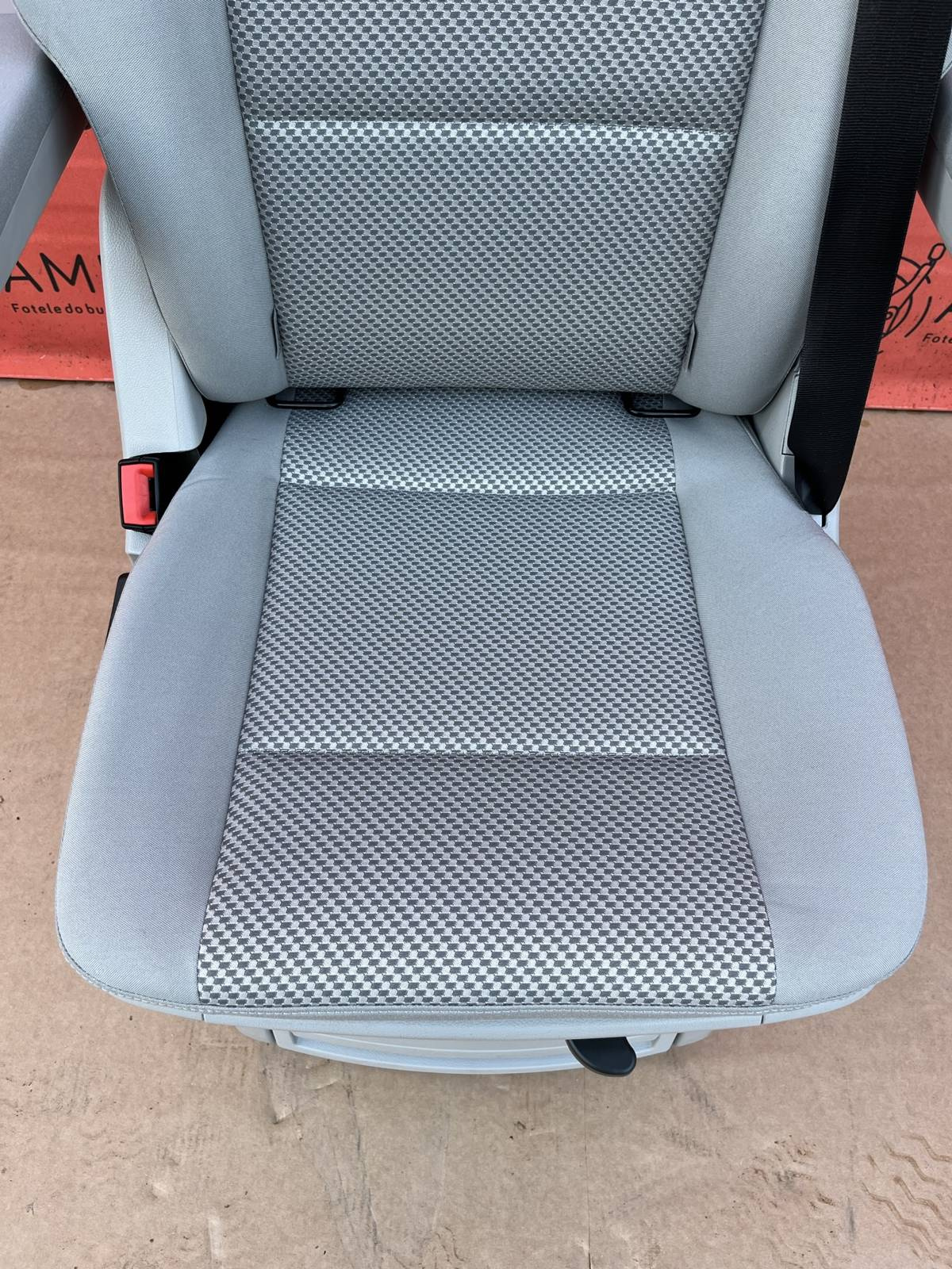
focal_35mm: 26
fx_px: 953
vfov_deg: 67.3
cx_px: 476
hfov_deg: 53.1
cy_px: 634
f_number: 1.6
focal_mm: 5.1
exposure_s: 1/122
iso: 32
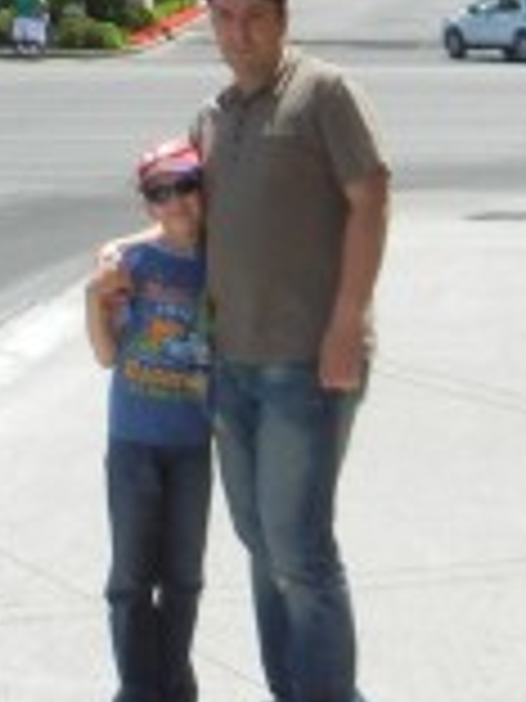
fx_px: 2999
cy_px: -630
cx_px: 162
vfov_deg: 12.1
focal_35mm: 148
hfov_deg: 10.0
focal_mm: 5.4
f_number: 3.5
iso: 160
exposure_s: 1/920
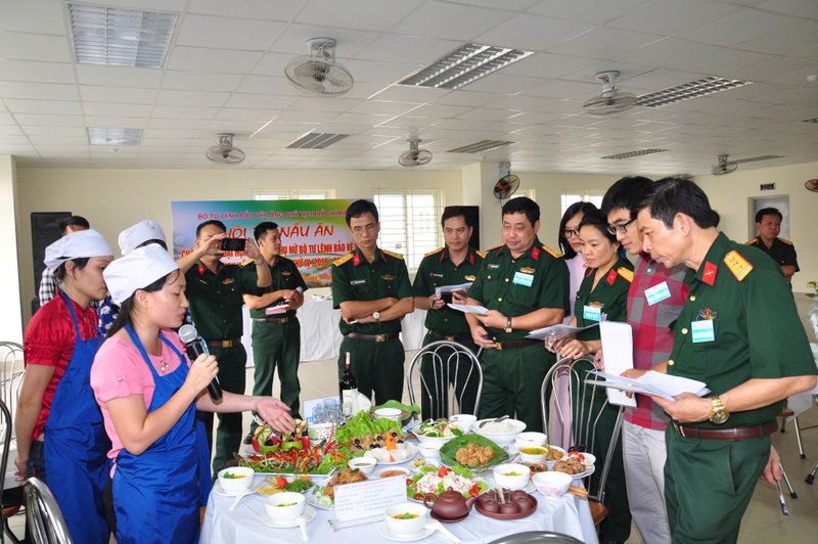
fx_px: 613
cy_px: 272
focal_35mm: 27
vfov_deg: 47.9
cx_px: 409
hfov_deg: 67.4
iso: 500
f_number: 5.6
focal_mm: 18
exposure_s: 1/60
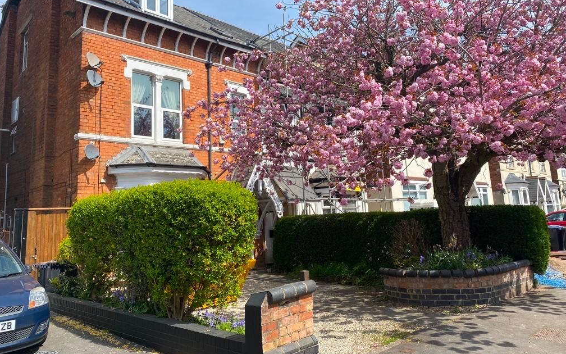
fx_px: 432
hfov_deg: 66.5
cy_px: 154
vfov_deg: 44.4
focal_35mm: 28
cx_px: 281
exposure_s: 1/2066
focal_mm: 4.25
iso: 32
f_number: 1.8
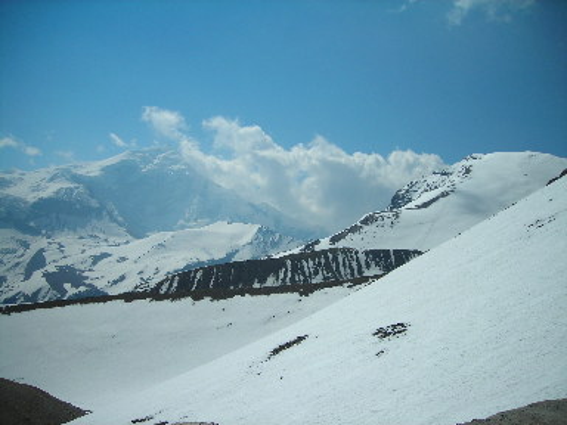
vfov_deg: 37.7
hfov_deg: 49.0
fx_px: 622
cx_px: 284
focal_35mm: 38
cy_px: 212
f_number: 6.4
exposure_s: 1/579
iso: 50
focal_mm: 6.3
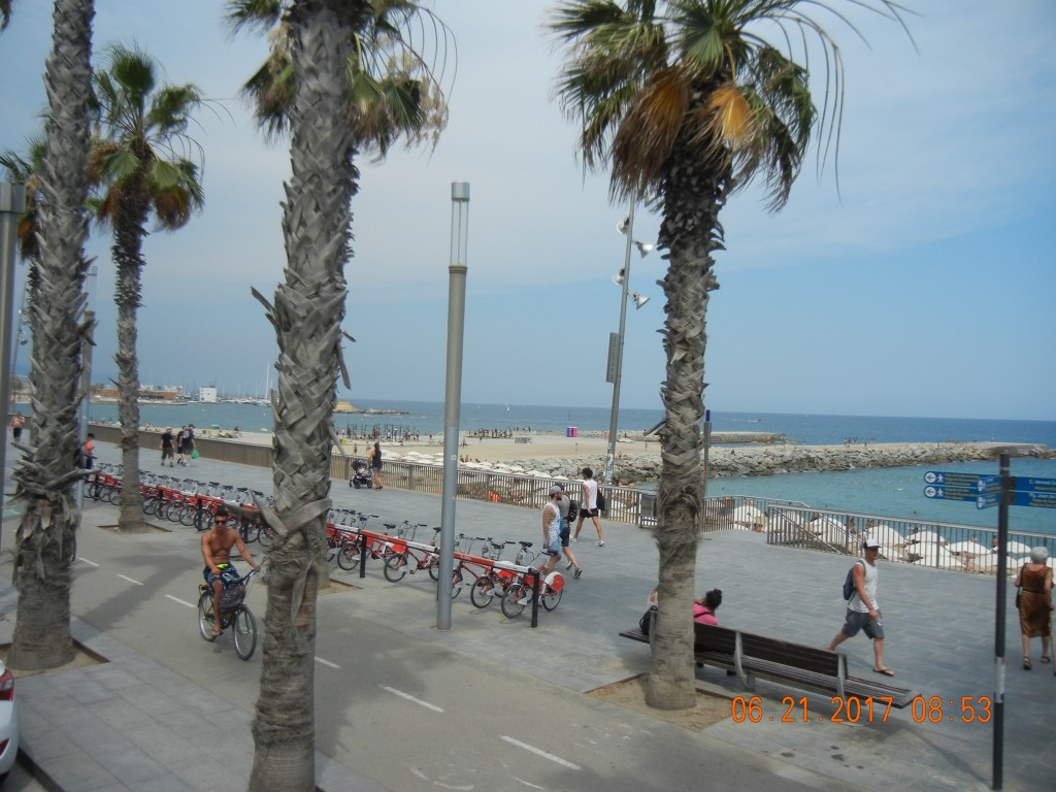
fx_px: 915
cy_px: 396
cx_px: 528
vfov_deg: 46.8
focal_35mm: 30
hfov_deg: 60.0
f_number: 7
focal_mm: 5.4
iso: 160
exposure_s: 1/523
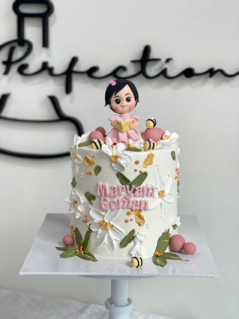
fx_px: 589
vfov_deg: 30.3
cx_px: 120
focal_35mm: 64
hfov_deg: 22.9
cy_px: 160
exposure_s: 1/100
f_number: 2.2
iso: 50
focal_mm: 7.5
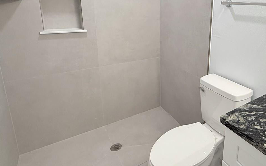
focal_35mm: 25
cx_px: 195
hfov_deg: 68.4
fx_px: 181
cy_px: 46
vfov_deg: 47.8
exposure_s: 1/120
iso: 250
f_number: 2.2
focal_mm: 2.22
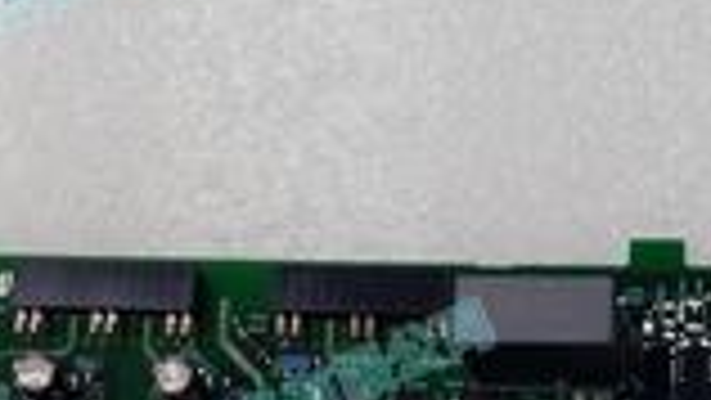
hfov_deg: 21.8
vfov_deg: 12.7
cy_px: 492
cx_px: 760
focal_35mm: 93
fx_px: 1754
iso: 205
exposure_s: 1/33
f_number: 2
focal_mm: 3.79
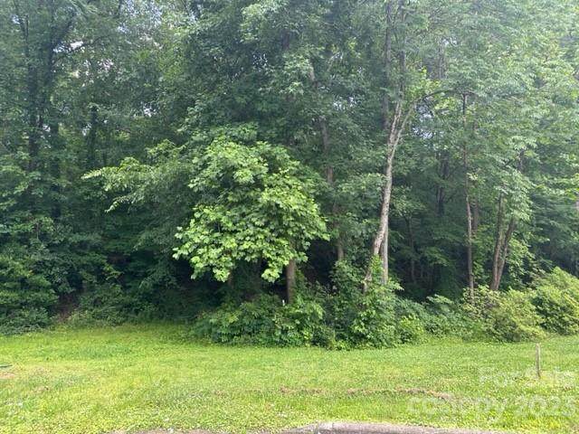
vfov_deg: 56.8
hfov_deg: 71.6
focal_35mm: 24
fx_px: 401
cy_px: 217
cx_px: 290
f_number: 1.78
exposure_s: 1/271
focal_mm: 6.86
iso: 80
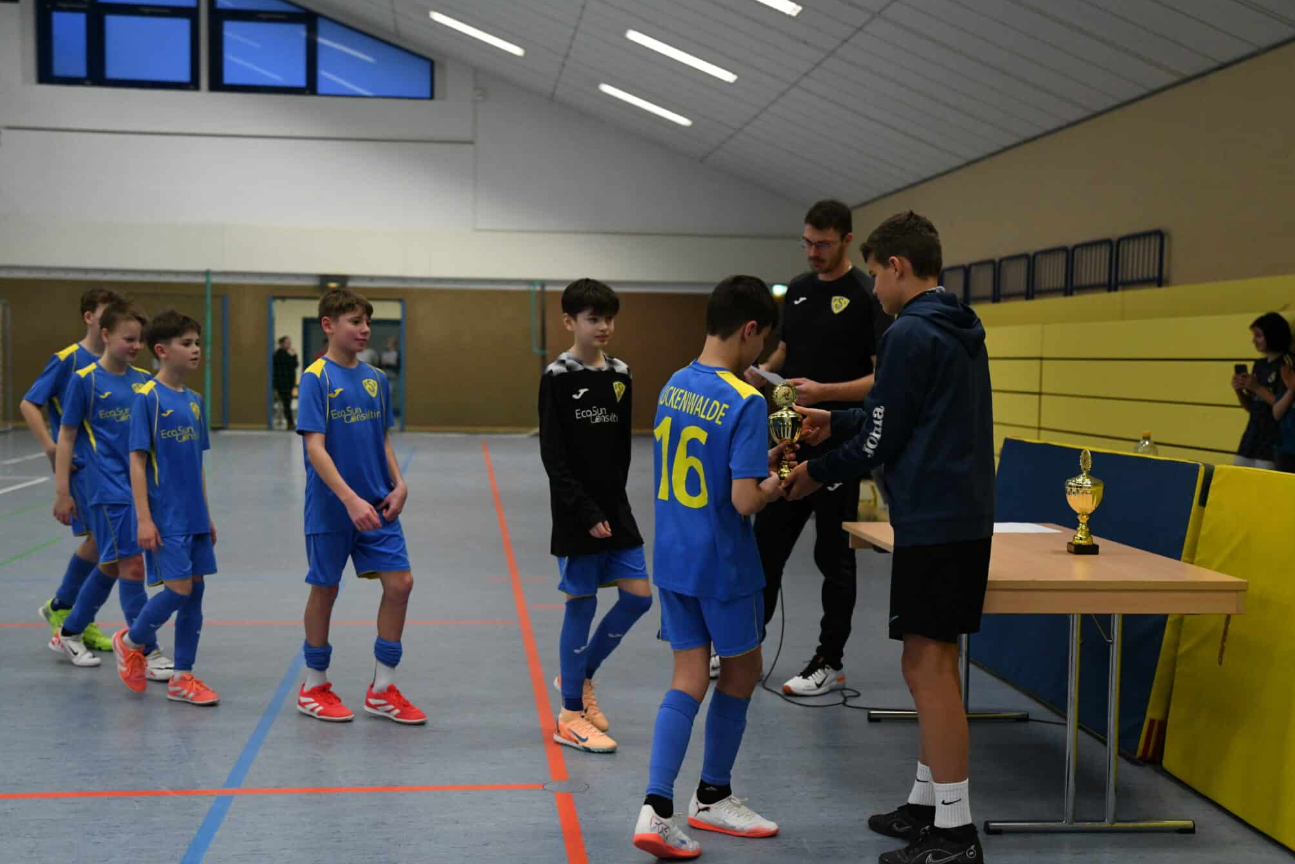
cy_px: 435
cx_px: 636
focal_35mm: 45
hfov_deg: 43.6
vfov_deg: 29.9
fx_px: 1619
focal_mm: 44
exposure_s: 1/800
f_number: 2.8
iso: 5000
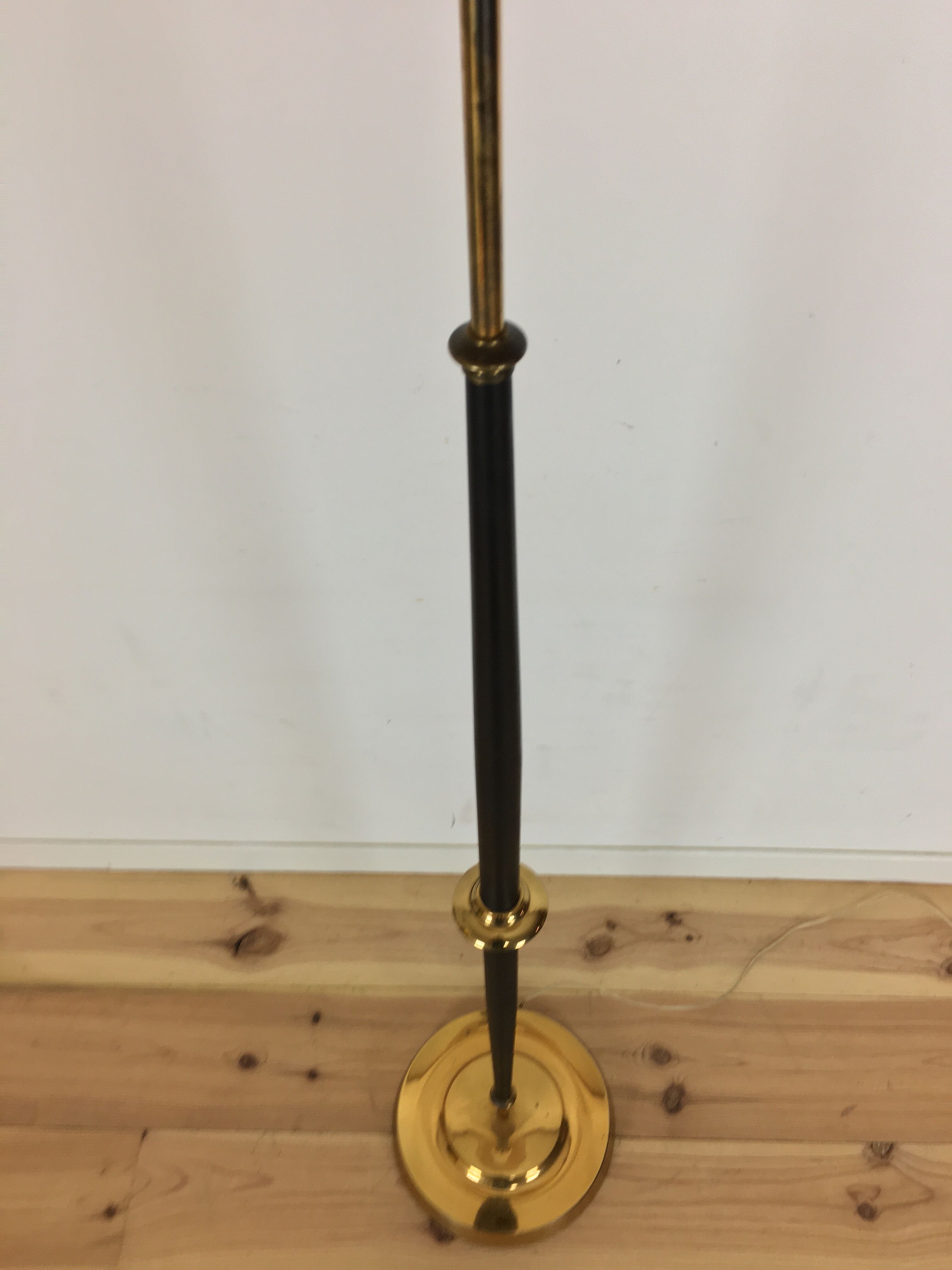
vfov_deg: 61.7
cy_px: 635
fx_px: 1063
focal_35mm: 29
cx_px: 476
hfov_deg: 48.2
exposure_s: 1/33
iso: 40
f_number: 2.2
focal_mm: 4.15
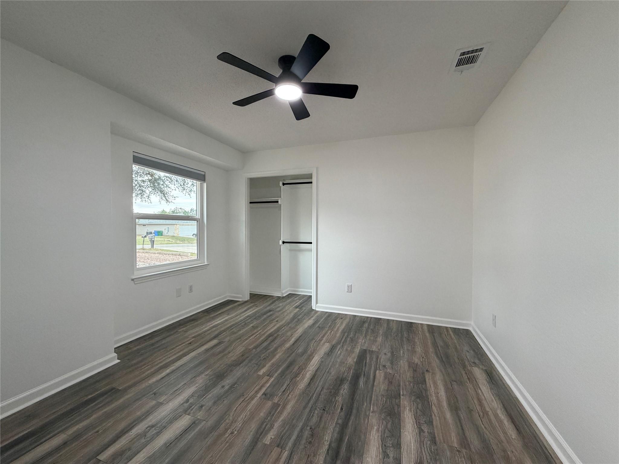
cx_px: 310
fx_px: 250
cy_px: 232
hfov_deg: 102.1
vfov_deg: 85.7
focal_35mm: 14
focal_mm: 2.22
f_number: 2.2
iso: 200
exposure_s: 1/60
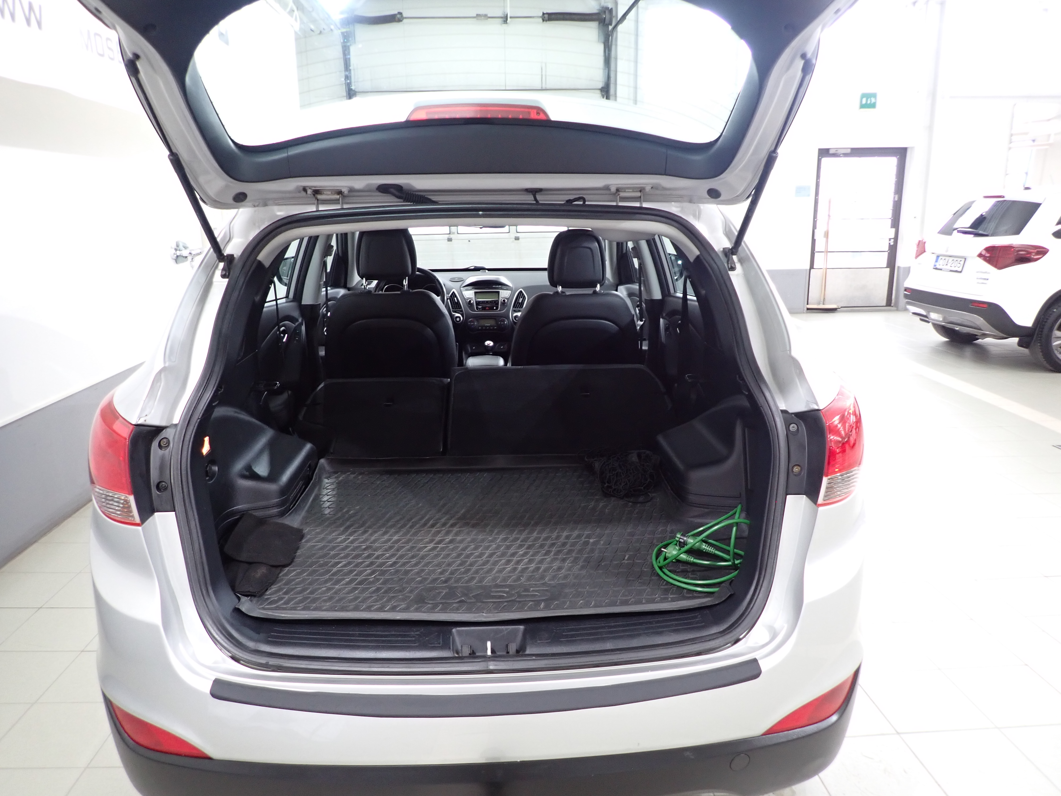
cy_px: 398
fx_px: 766
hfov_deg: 69.4
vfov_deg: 54.9
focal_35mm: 25
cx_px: 530
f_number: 2
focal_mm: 4.5
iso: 250
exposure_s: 1/30
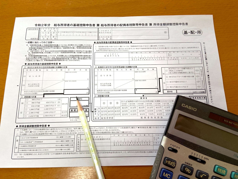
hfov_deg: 67.3
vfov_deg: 53.1
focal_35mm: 26
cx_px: 119
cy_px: 90
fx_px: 179
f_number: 1.8
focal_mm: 4.25
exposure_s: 1/100
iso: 125
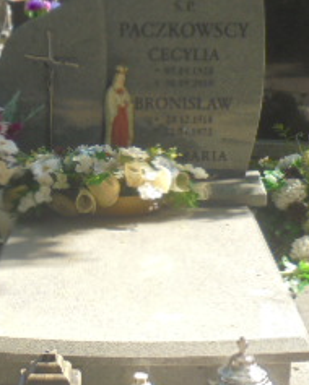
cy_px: 130
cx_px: 89
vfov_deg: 19.1
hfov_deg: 15.4
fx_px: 1142
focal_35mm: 100
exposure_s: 1/200
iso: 100
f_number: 4.2
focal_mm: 6.9
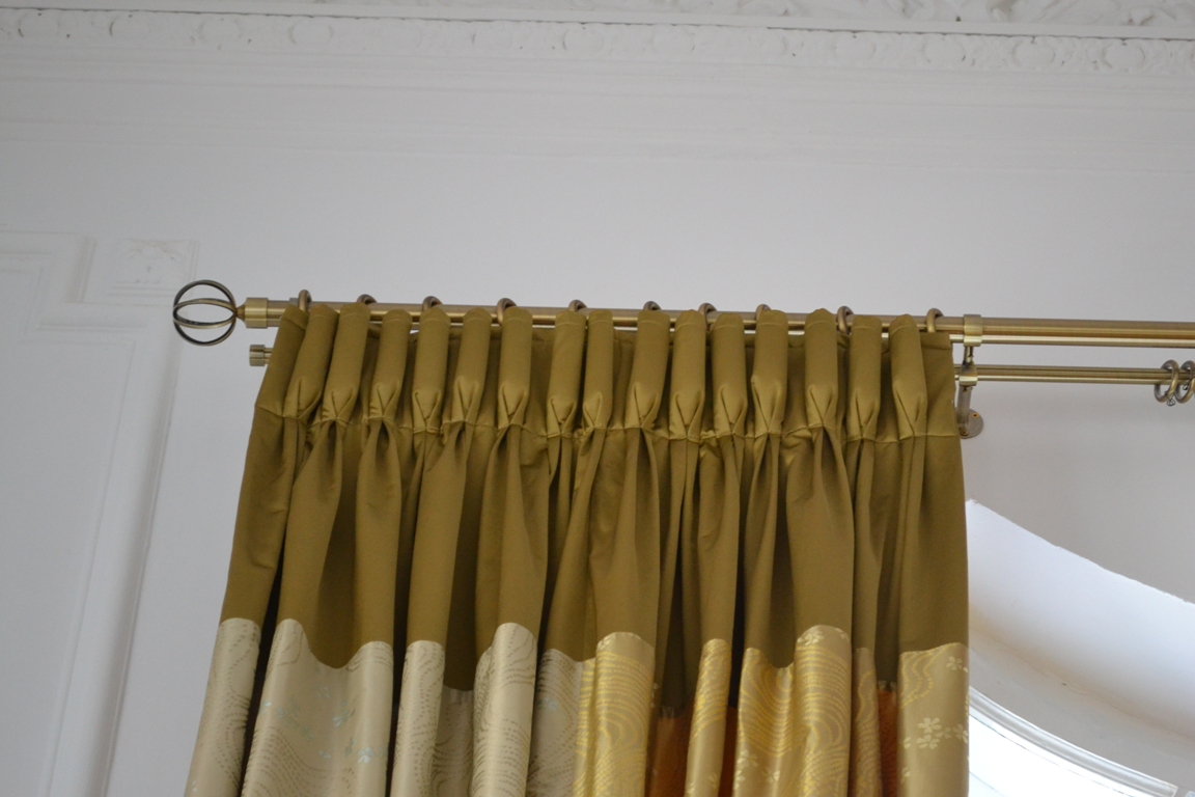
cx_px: 598
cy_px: 398
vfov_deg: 16.6
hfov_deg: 24.6
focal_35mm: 82
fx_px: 2738
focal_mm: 55
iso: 1800
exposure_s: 1/60
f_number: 5.6
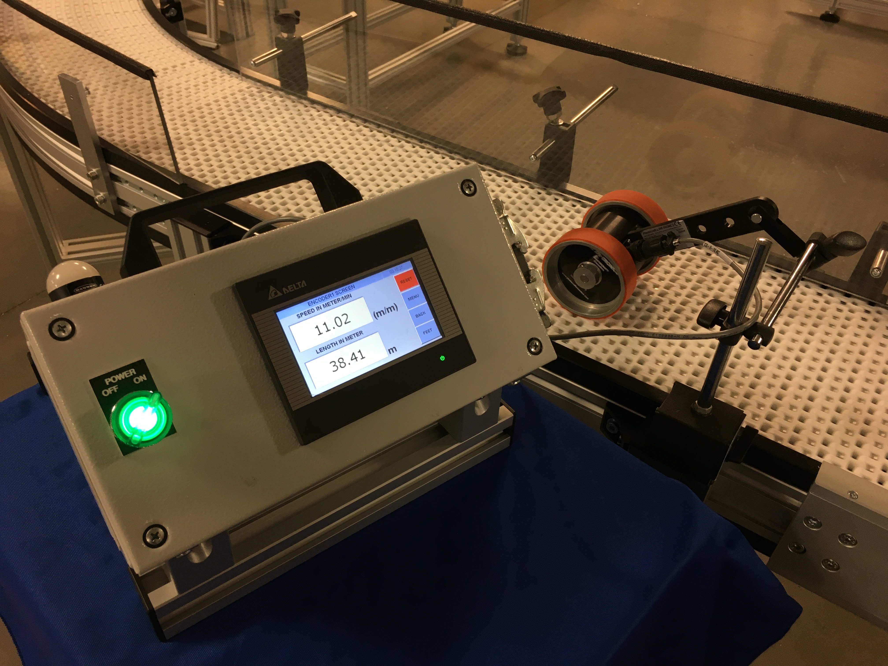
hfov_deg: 61.7
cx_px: 444
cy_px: 333
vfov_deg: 48.2
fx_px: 744
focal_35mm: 29
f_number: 2.2
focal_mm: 4.15
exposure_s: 1/30
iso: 50
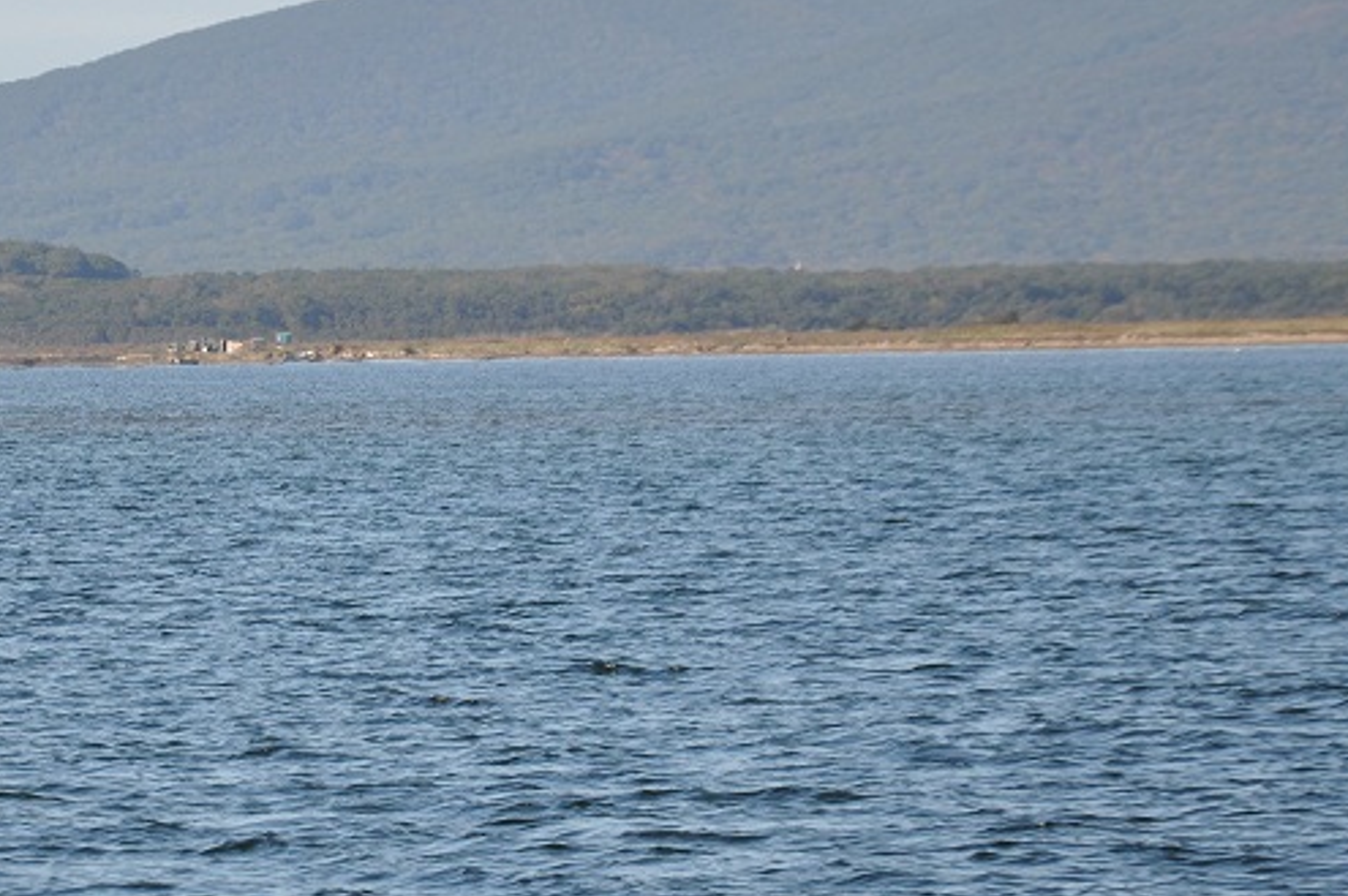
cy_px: 656
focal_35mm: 273
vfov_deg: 5.0
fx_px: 10207
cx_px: 419
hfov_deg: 7.6
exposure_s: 1/500
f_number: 5.6
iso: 400
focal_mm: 105
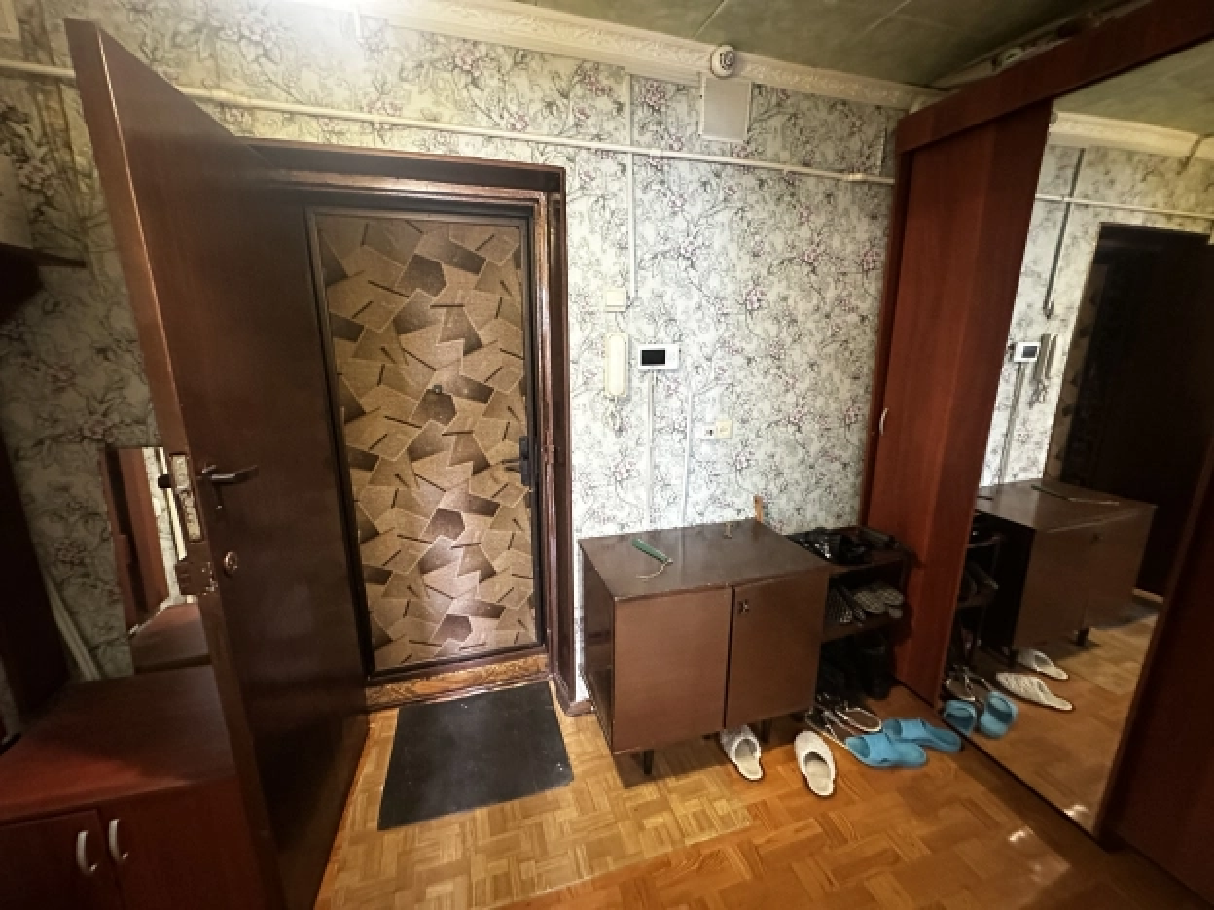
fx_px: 491
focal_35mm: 14
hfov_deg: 102.1
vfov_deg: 85.7
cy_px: 455
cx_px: 607
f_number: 2.2
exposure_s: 1/34
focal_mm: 2.22
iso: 1250
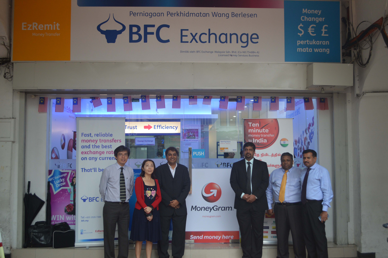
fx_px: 388
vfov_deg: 36.8
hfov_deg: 53.2
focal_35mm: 36
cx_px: 194
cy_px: 129
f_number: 4
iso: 450
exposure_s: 1/60
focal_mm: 24
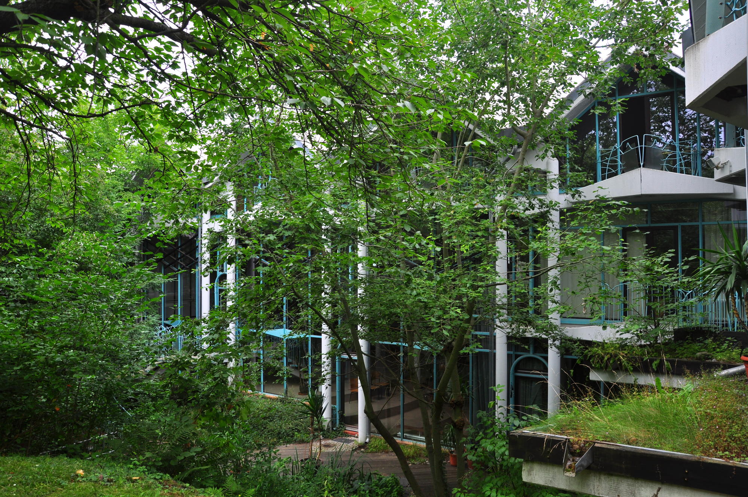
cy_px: 248
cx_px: 374
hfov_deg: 67.4
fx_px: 560
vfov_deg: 47.8
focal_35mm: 27
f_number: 6.3
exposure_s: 1/160
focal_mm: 18
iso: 200
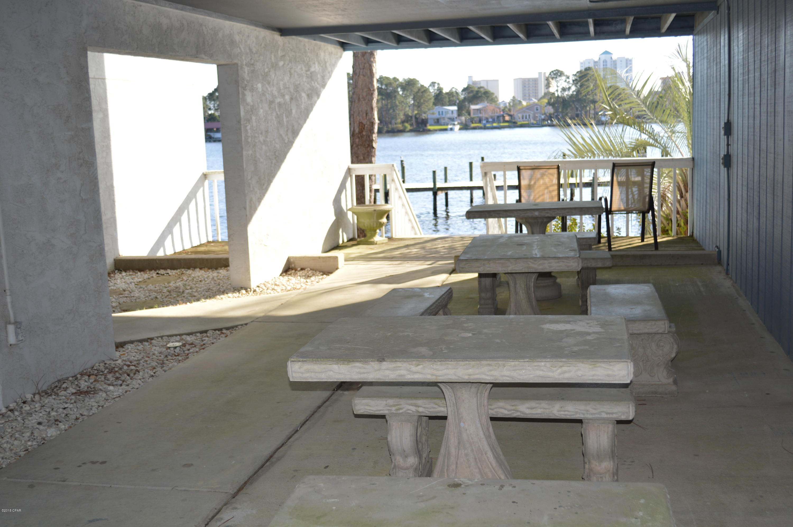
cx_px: 396
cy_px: 264
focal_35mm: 42
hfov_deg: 46.4
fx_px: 924
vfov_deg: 31.8
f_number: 5
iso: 100
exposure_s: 1/200
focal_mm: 28
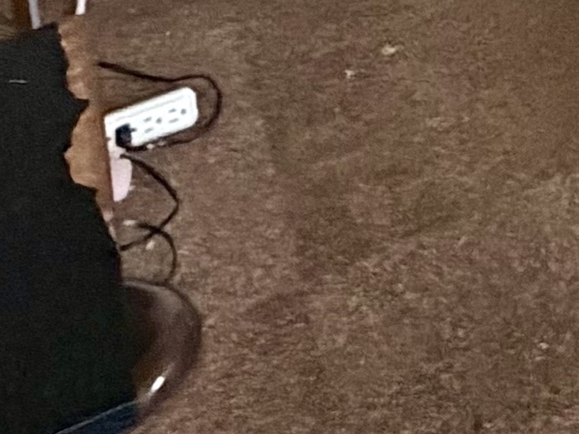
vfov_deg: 11.1
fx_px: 1639
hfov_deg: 16.6
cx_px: 1057
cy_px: -781
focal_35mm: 98
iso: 500
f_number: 2.2
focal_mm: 2.22
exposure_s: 1/60
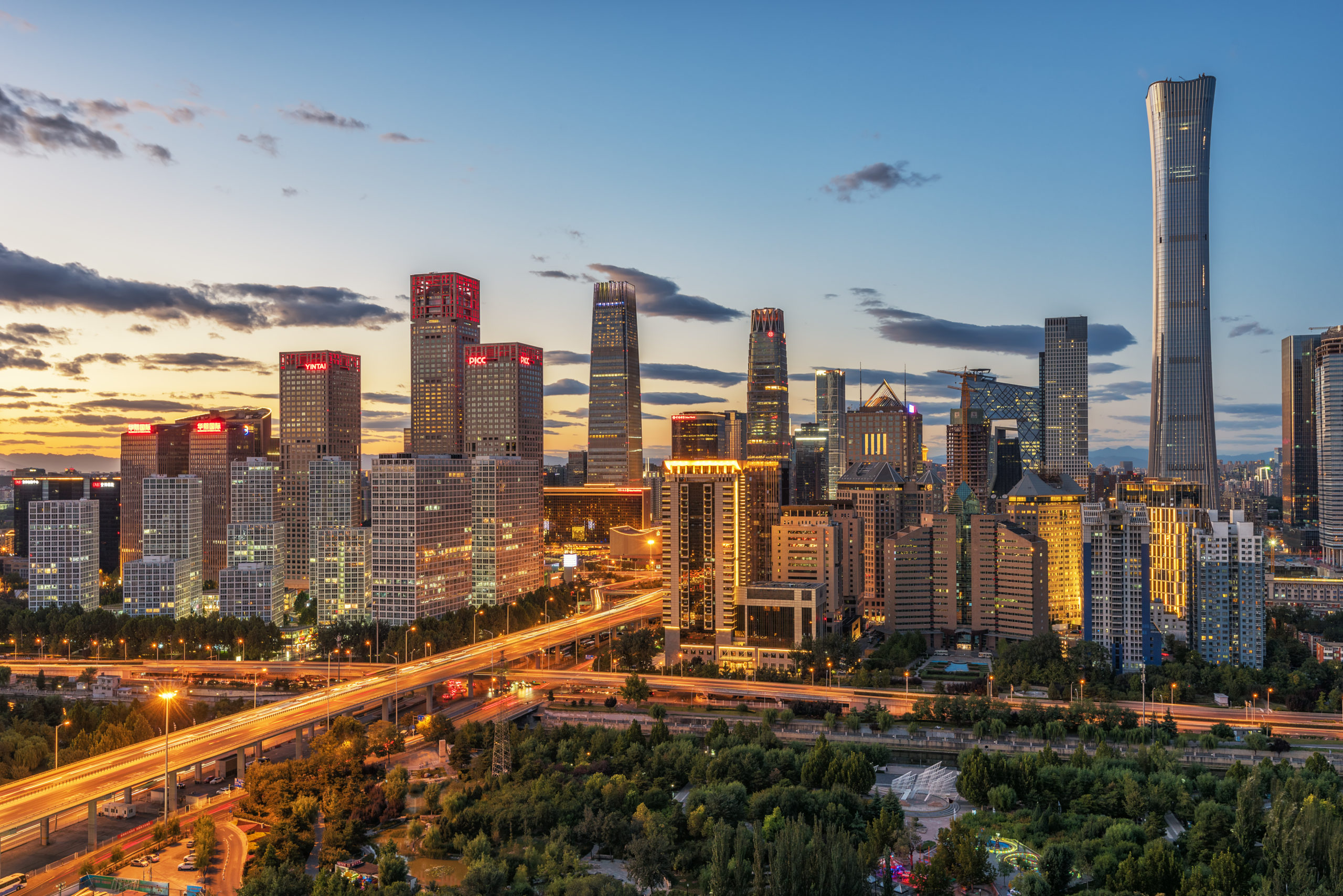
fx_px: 1082
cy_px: 448
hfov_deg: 63.6
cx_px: 672
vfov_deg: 45.0
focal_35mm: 29
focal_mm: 29
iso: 80
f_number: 11
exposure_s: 3
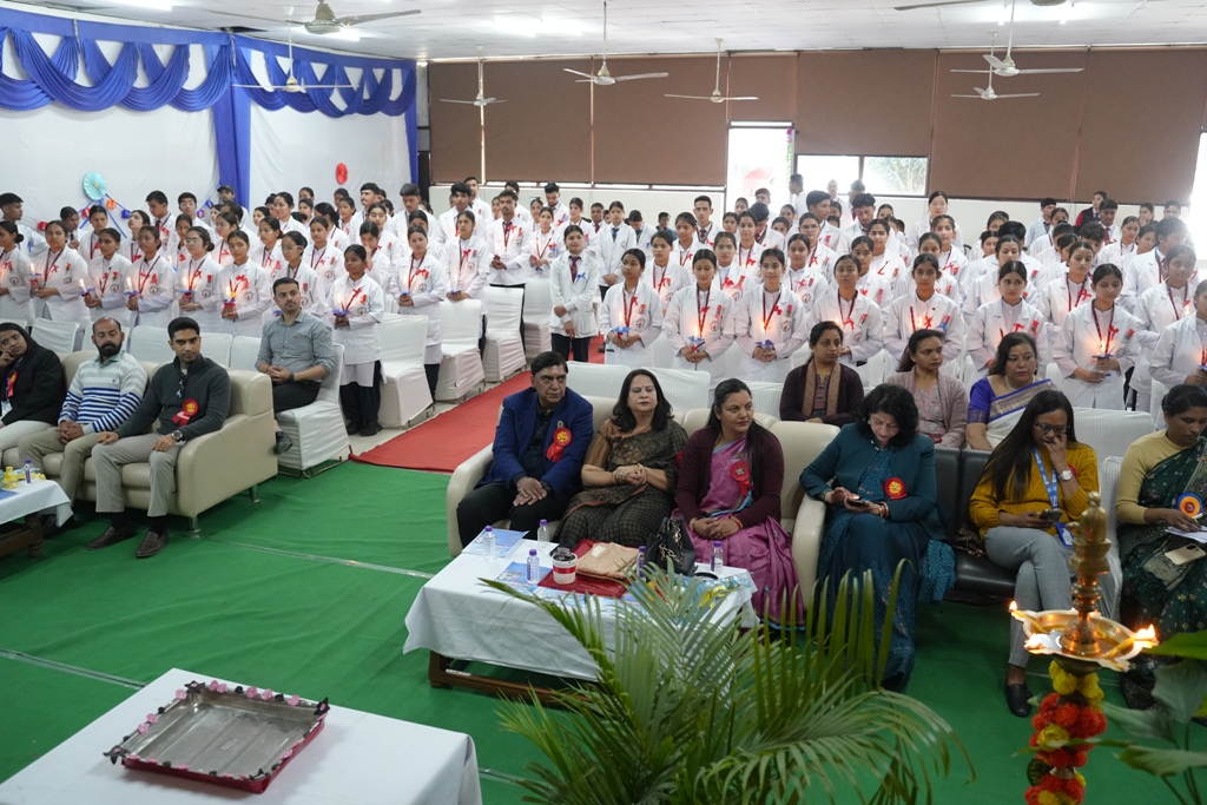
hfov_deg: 63.7
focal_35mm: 29
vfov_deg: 45.0
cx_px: 604
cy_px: 402
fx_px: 972
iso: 6400
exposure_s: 1/160
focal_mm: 29
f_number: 4
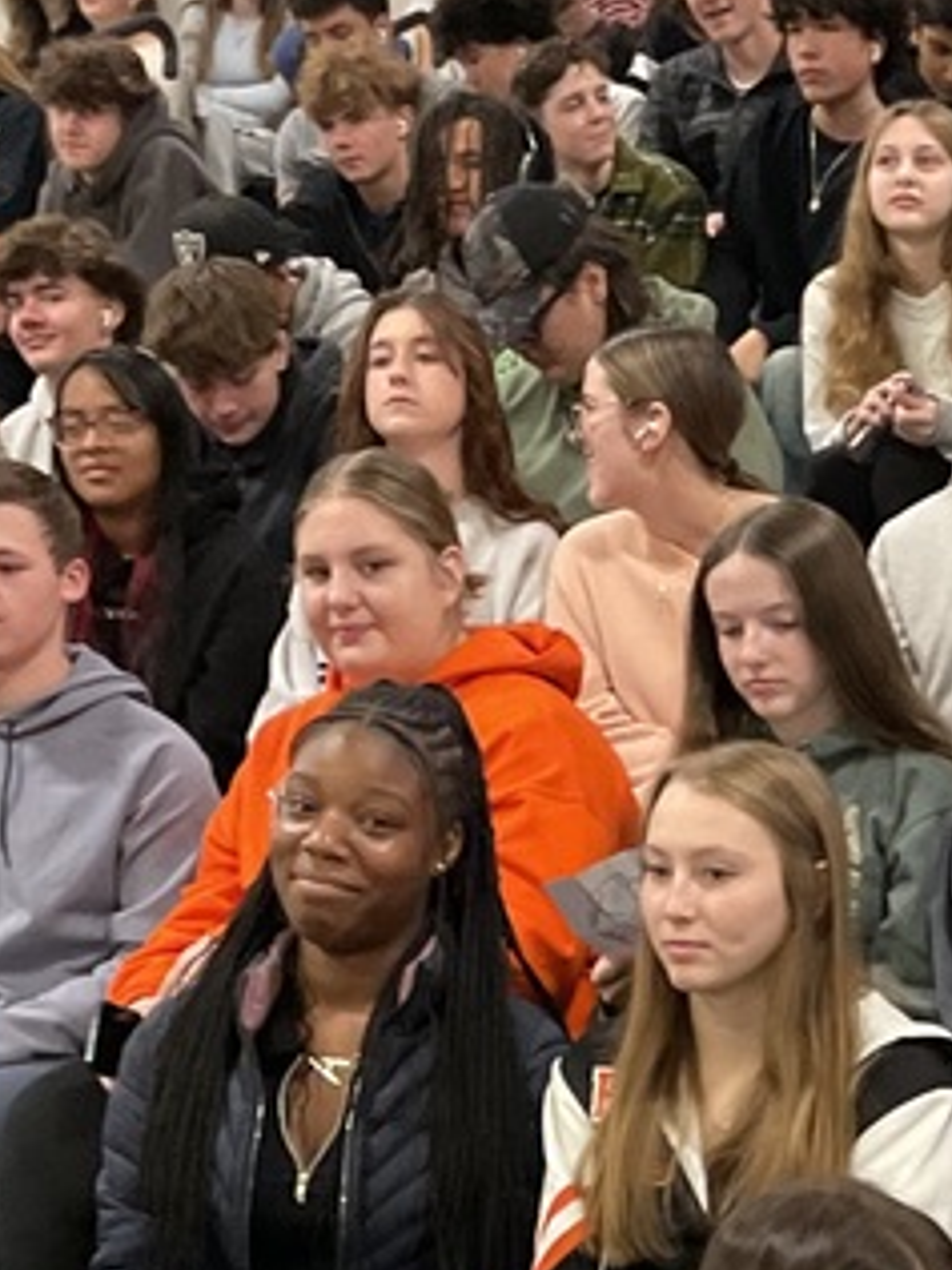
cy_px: 1262
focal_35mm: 94
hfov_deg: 15.6
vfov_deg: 20.2
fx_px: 3447
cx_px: 848
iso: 160
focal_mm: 3
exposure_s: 1/60
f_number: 1.8
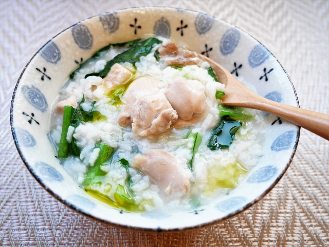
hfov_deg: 59.9
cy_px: 124
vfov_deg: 46.9
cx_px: 164
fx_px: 285
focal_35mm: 30
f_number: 3.8
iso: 320
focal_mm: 15
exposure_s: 1/60
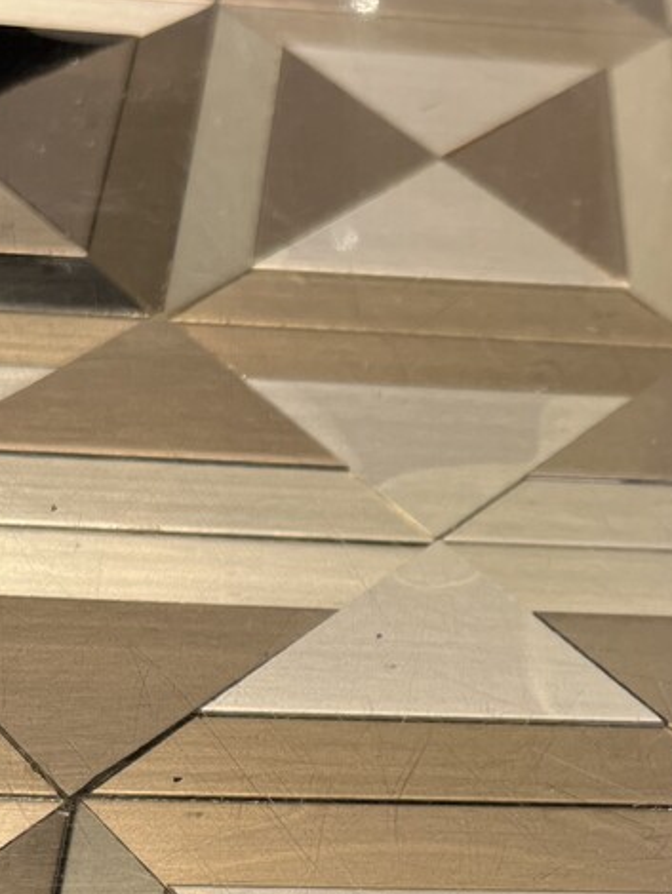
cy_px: 612
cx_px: 548
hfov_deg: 24.4
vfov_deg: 32.4
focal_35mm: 59
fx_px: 1526
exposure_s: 1/100
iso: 100
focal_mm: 5.1
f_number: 1.6
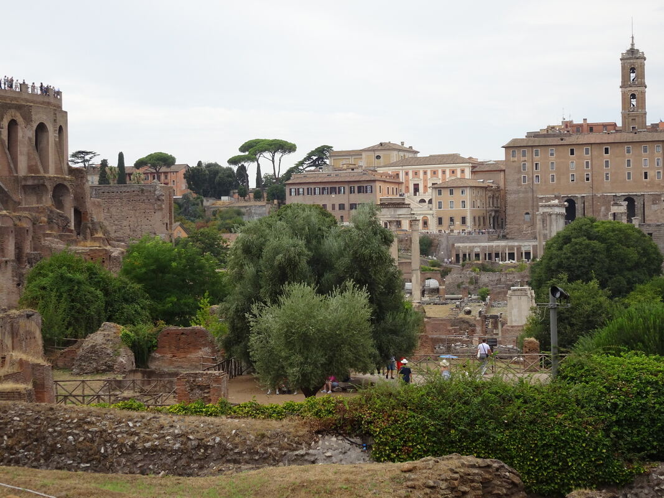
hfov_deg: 25.0
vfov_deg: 18.9
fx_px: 1496
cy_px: 249
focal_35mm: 78
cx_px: 332
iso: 80
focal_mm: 13.26
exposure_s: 1/250
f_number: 5
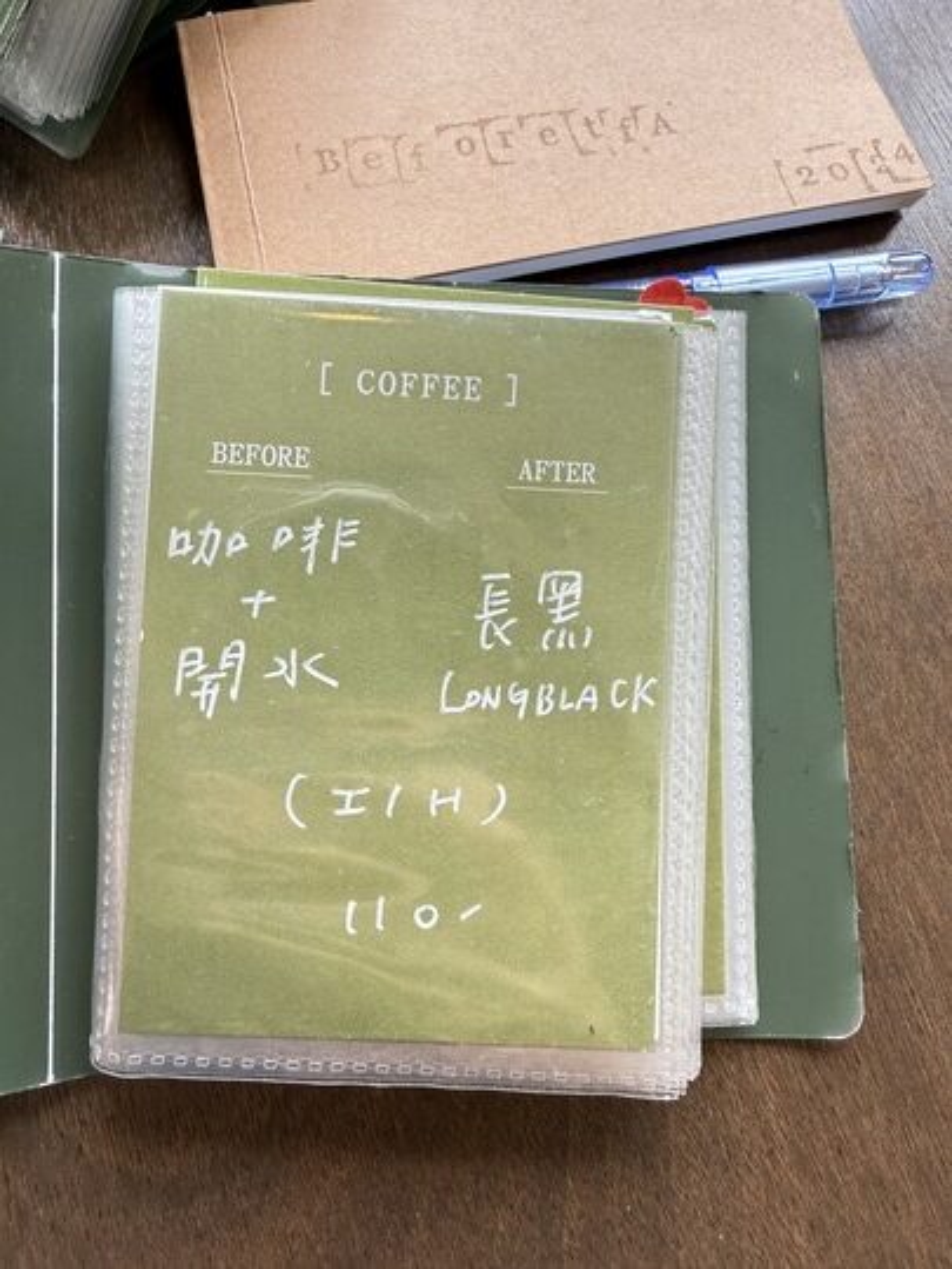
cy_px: 634
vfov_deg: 71.6
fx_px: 880
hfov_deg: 56.8
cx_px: 476
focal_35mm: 24
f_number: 2.2
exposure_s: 1/99
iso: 125
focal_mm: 2.22
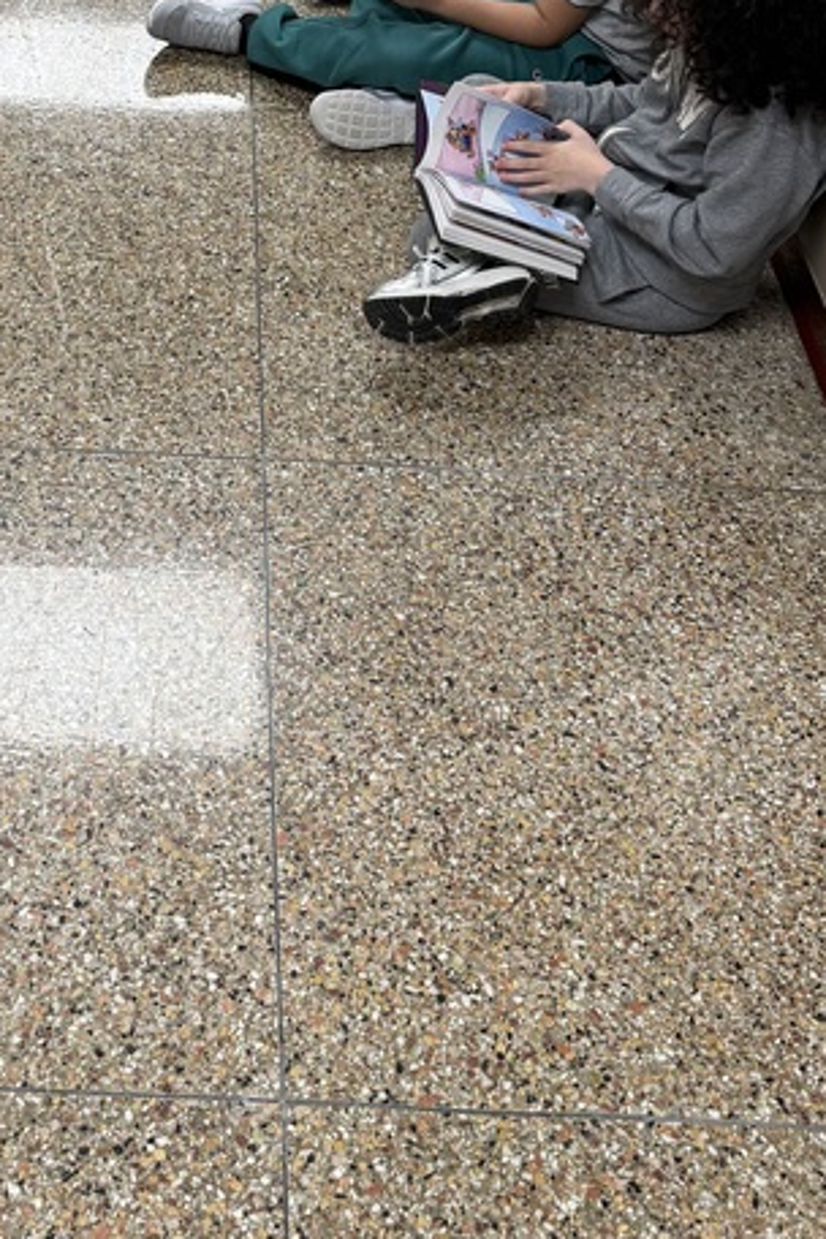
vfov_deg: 33.0
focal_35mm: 56
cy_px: 33
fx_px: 1927
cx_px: 193
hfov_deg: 23.9
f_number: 1.78
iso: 125
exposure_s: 1/60
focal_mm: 6.76
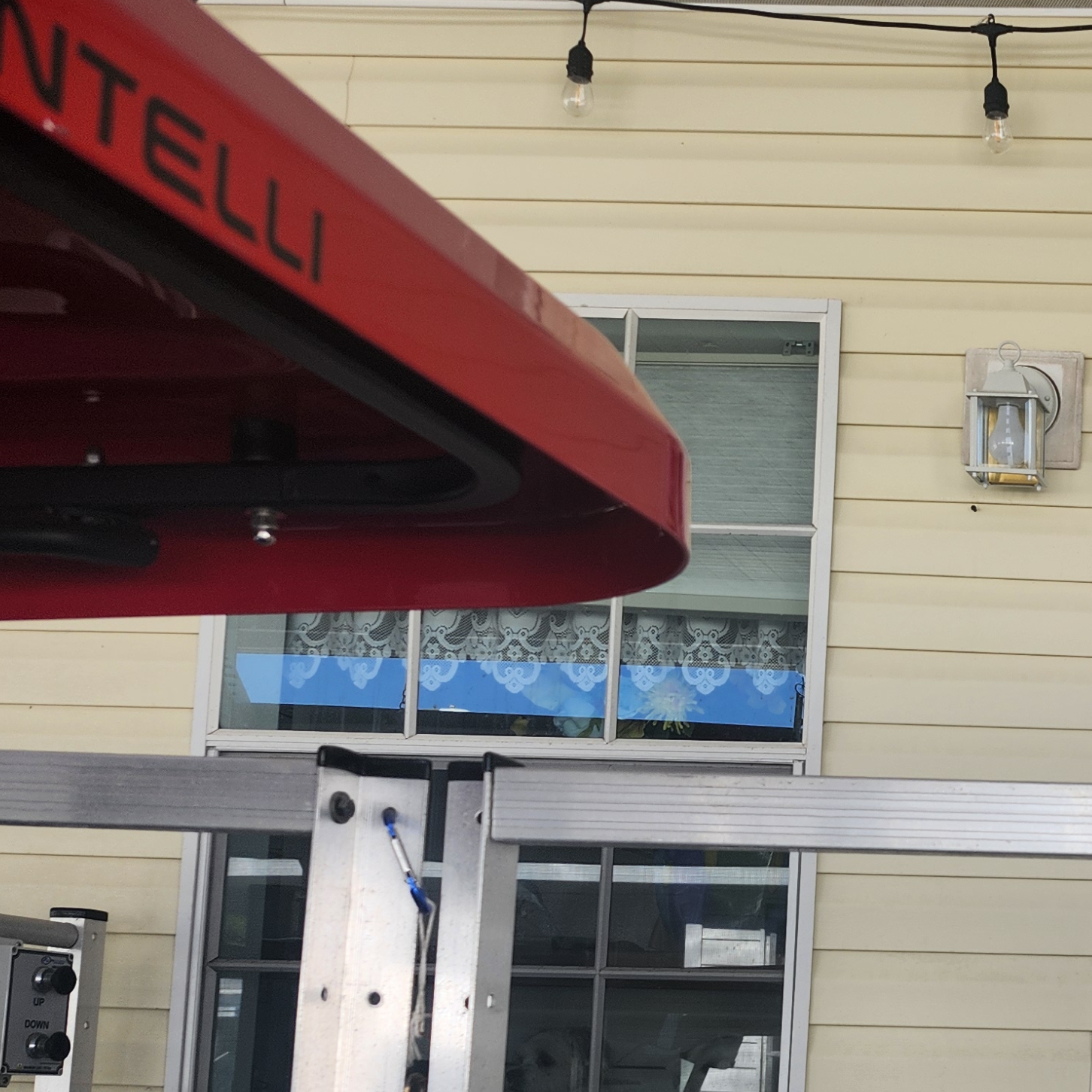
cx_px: 1440
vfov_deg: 29.6
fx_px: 1999
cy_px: 921
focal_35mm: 56
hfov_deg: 25.9
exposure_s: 1/217
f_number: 1.8
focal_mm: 5.54
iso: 25
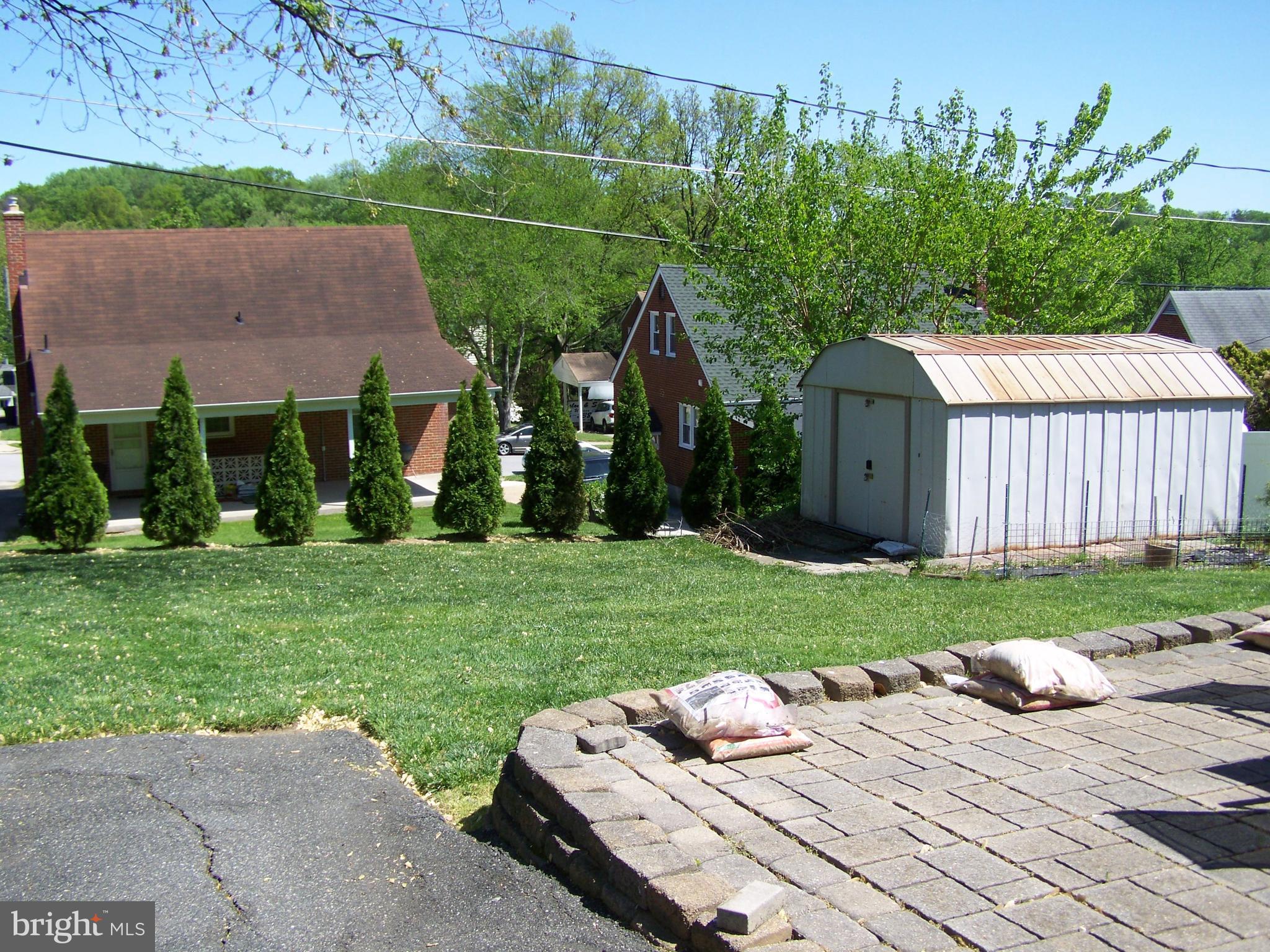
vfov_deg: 37.7
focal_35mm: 38
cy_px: 476
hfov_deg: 49.0
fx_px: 1394
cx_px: 635
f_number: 4
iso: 64
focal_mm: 6.3
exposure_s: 1/400
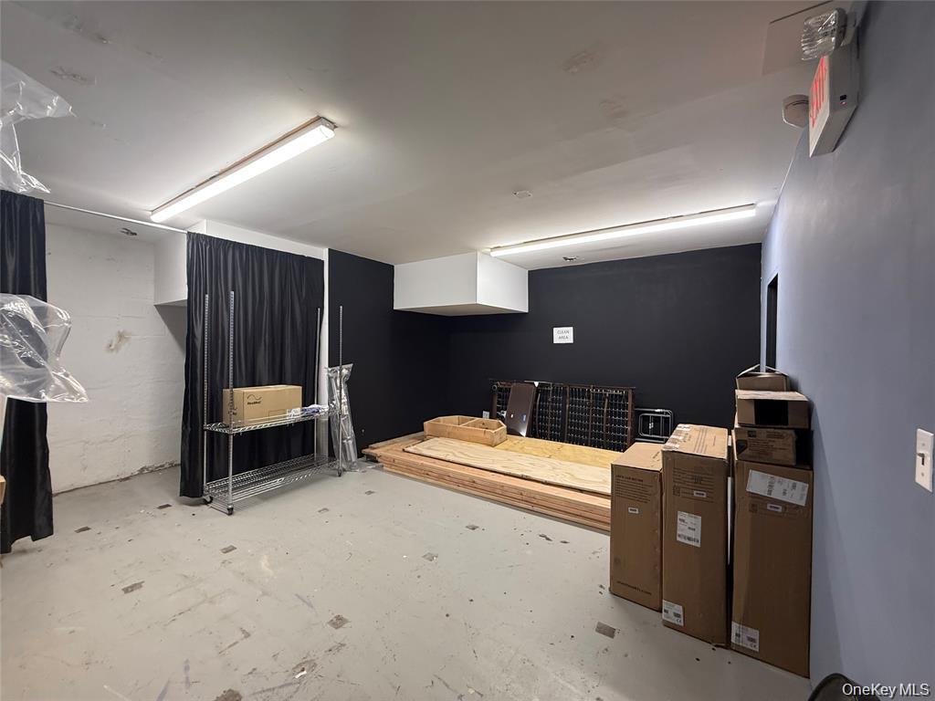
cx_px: 468
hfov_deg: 102.1
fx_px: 378
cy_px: 350
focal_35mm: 14
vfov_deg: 85.7
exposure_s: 1/60
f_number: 2.2
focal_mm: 2.22
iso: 200
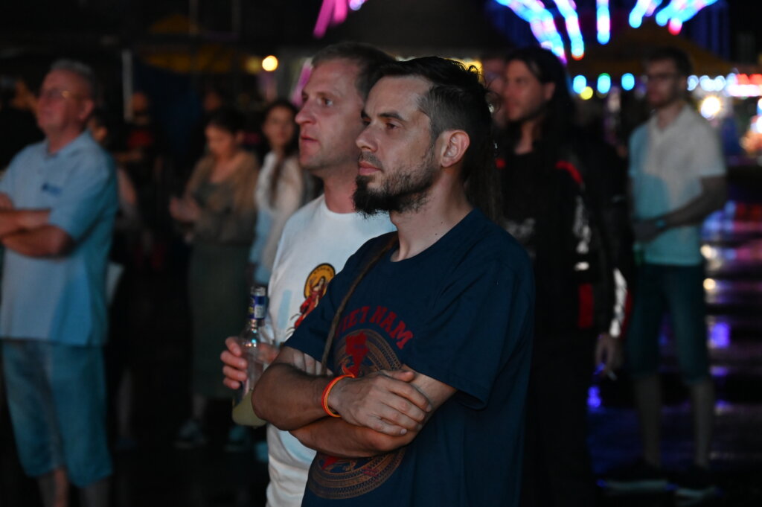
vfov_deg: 11.4
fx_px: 2538
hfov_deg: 17.1
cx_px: 381
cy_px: 254
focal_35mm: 120
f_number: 6.3
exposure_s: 1/125
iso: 9000
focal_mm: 120
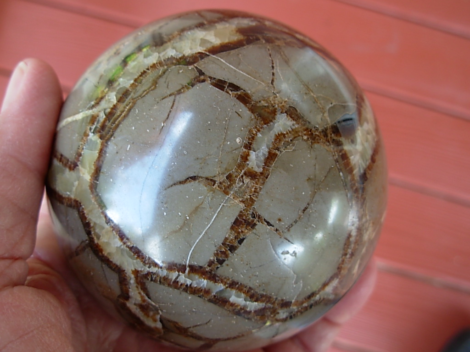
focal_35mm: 38
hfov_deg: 49.0
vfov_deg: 37.7
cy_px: 176
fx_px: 516
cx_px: 235
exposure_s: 1/33.9
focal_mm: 6.3
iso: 50
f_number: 2.9
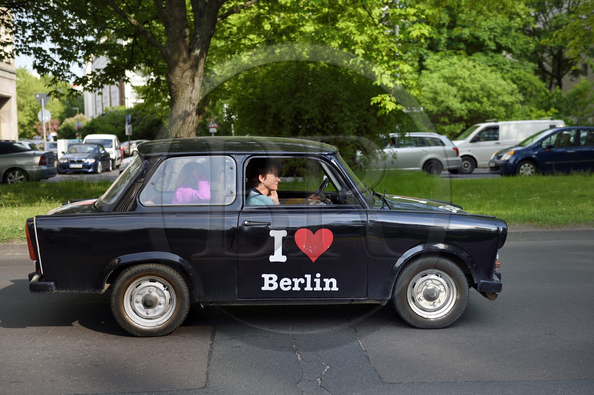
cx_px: 297
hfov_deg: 38.2
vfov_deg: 25.9
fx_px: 857
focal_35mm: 52
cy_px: 198
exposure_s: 1/640
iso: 200
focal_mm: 52
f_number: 3.5
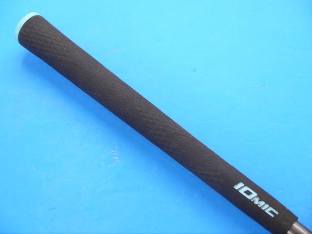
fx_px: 703
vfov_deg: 18.9
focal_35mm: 78
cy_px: 117
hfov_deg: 25.0
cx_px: 156
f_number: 5.5
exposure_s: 1/80
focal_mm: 39
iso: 800
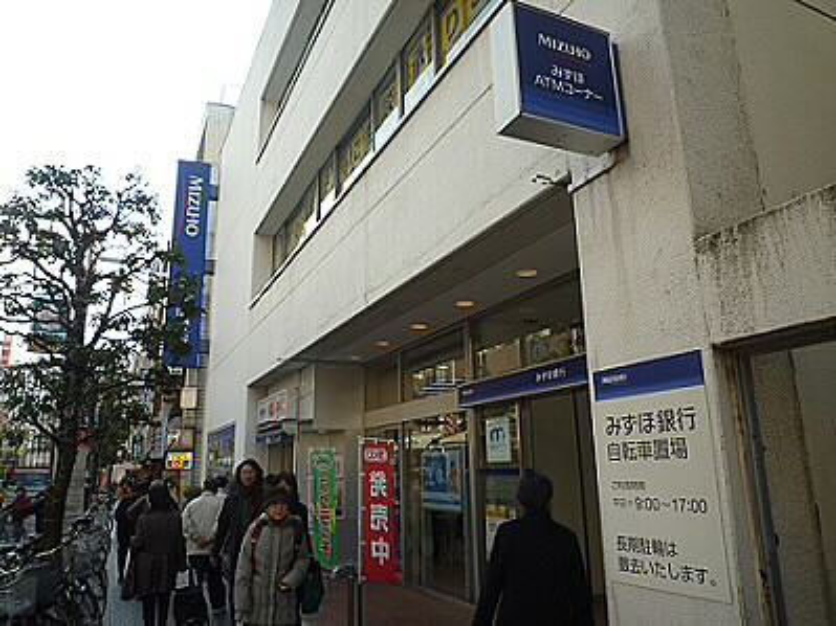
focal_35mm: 25
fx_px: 604
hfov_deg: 69.4
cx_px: 418
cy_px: 313
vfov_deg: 54.9
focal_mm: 4.4
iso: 80
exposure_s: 1/400
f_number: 2.8
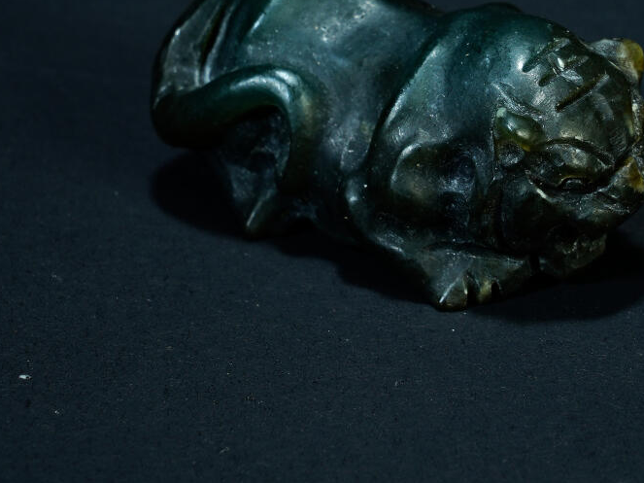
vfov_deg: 4.7
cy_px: 100
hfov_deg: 6.2
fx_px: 5934
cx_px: 449
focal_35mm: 319
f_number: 18
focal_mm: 105
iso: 100
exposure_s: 1/160
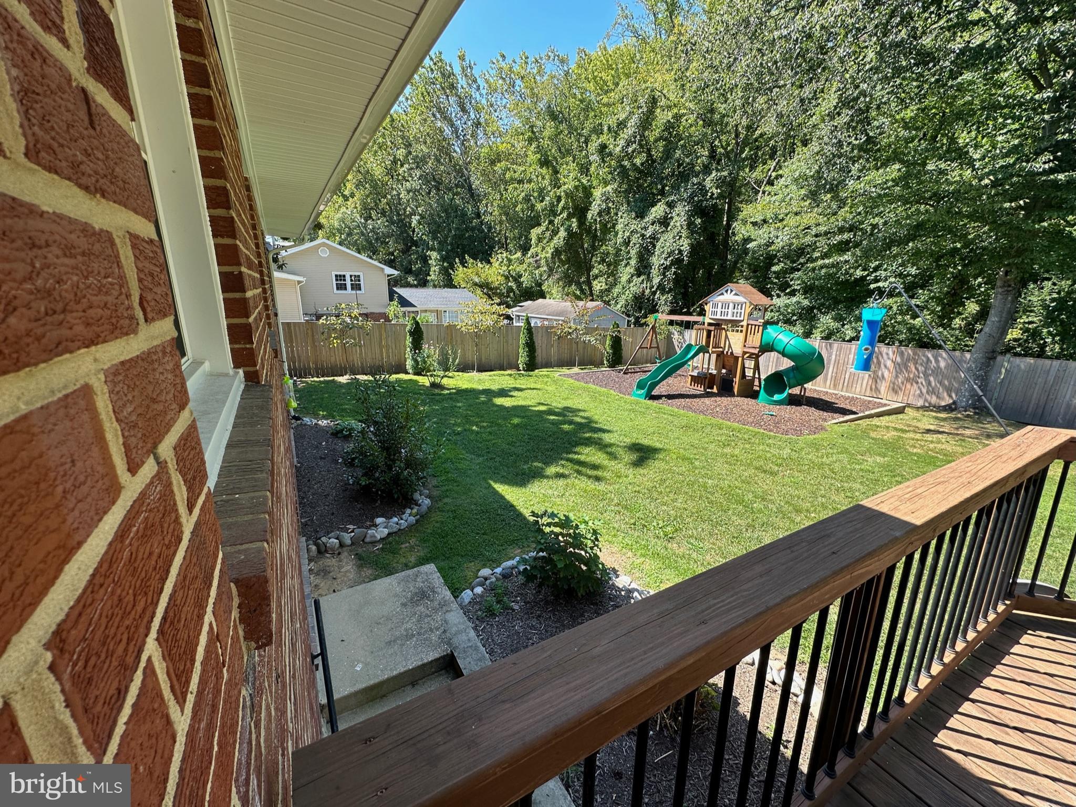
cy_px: 404
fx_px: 435
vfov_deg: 85.7
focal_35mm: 14
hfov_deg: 102.1
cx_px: 538
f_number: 2.2
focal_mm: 2.22
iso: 40
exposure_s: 1/364
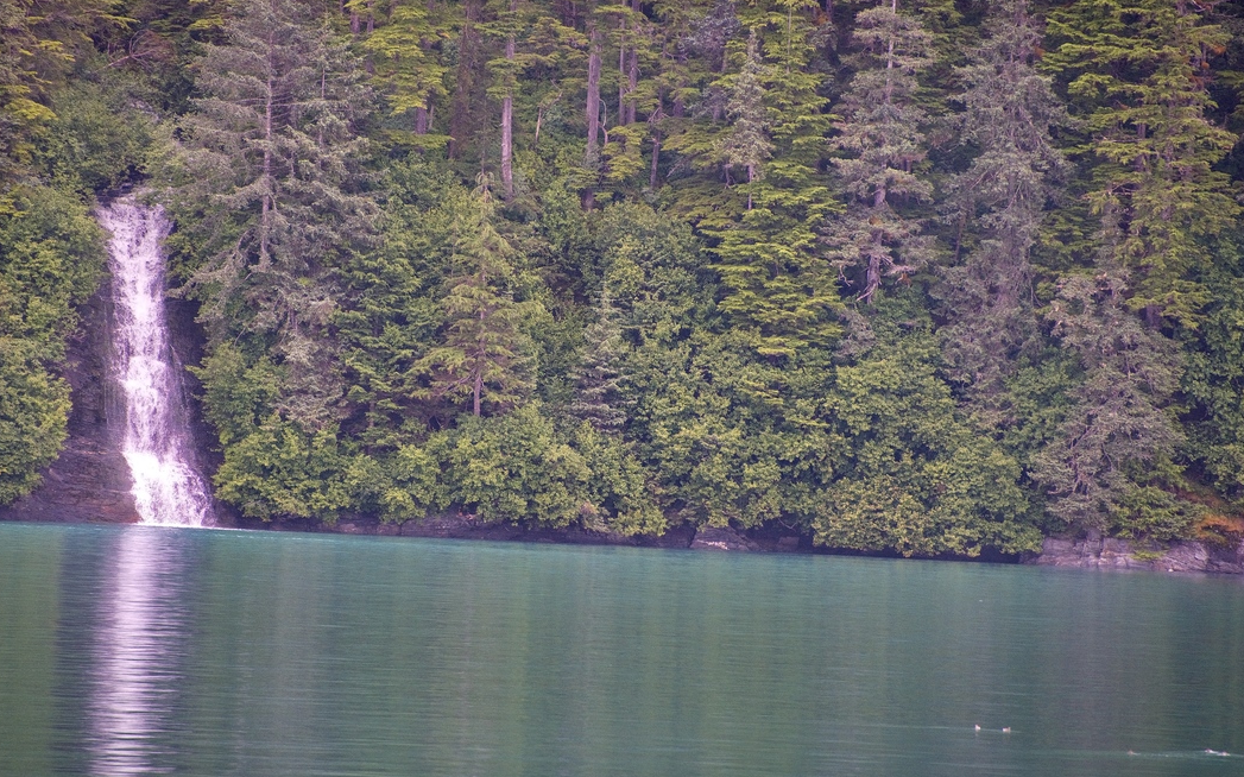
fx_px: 12678
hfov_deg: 5.6
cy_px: 396
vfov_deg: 3.5
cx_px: 555
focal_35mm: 374
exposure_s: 1/640
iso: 2000
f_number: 5.6
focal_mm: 300
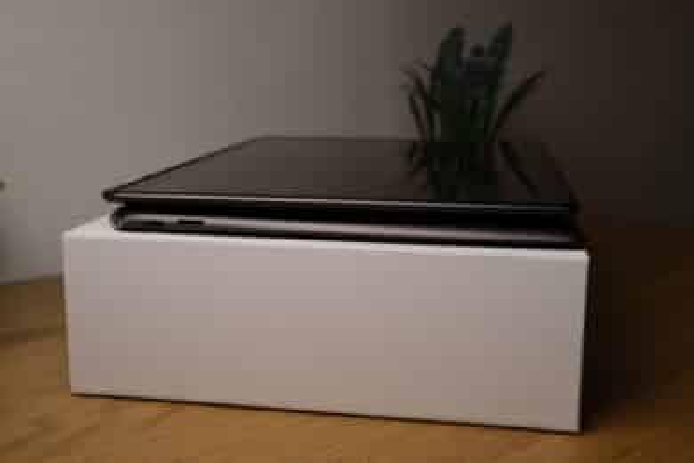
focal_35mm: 44
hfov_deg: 44.5
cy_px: 232
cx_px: 347
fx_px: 848
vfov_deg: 30.5
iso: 160
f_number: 5.6
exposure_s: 1/110
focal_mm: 29.2
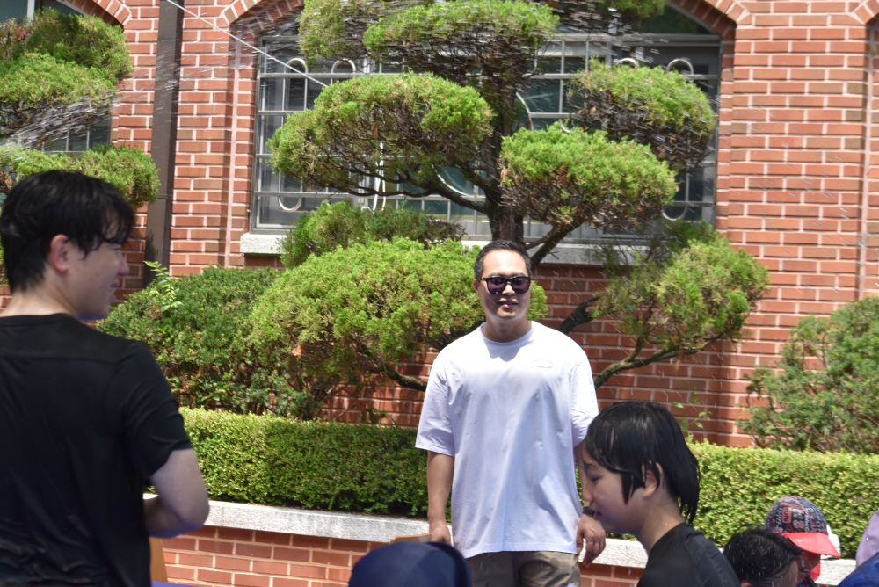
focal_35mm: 117
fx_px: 2858
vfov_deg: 11.7
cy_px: 294
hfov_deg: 17.5
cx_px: 440
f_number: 8
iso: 280
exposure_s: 1/250
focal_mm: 78
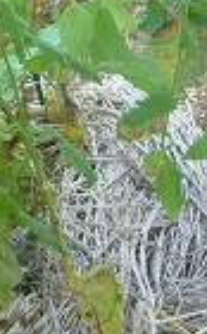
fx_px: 770
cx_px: -228
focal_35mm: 85
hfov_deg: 13.0
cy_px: 67
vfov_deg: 24.0
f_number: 3.3
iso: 400
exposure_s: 1/160
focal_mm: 4.9
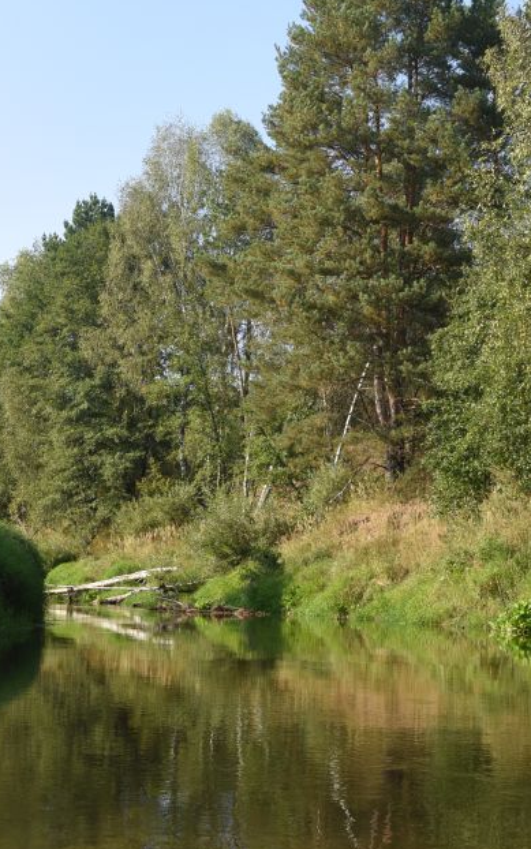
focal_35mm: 66
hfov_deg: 19.7
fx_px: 1527
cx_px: 242
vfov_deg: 30.9
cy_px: 324
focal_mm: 31
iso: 100
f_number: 8
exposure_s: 1/125
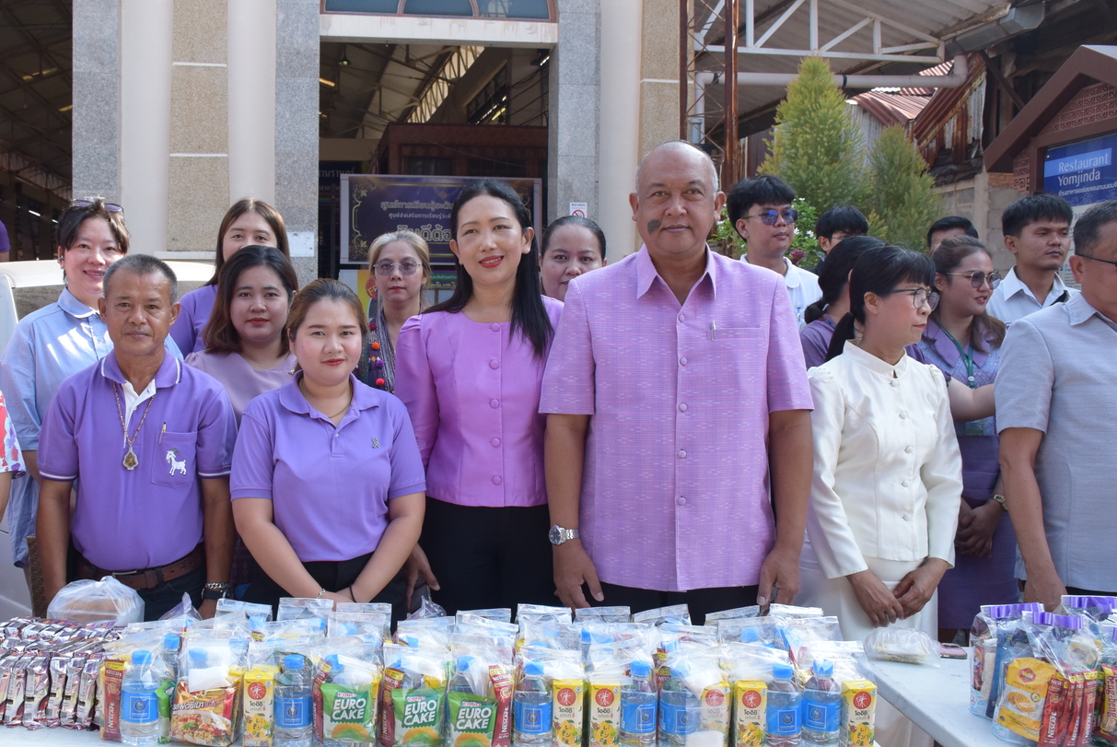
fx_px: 1149
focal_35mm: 37
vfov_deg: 36.0
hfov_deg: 51.4
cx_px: 435
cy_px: 373
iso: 800
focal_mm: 20
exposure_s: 1/400
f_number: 10
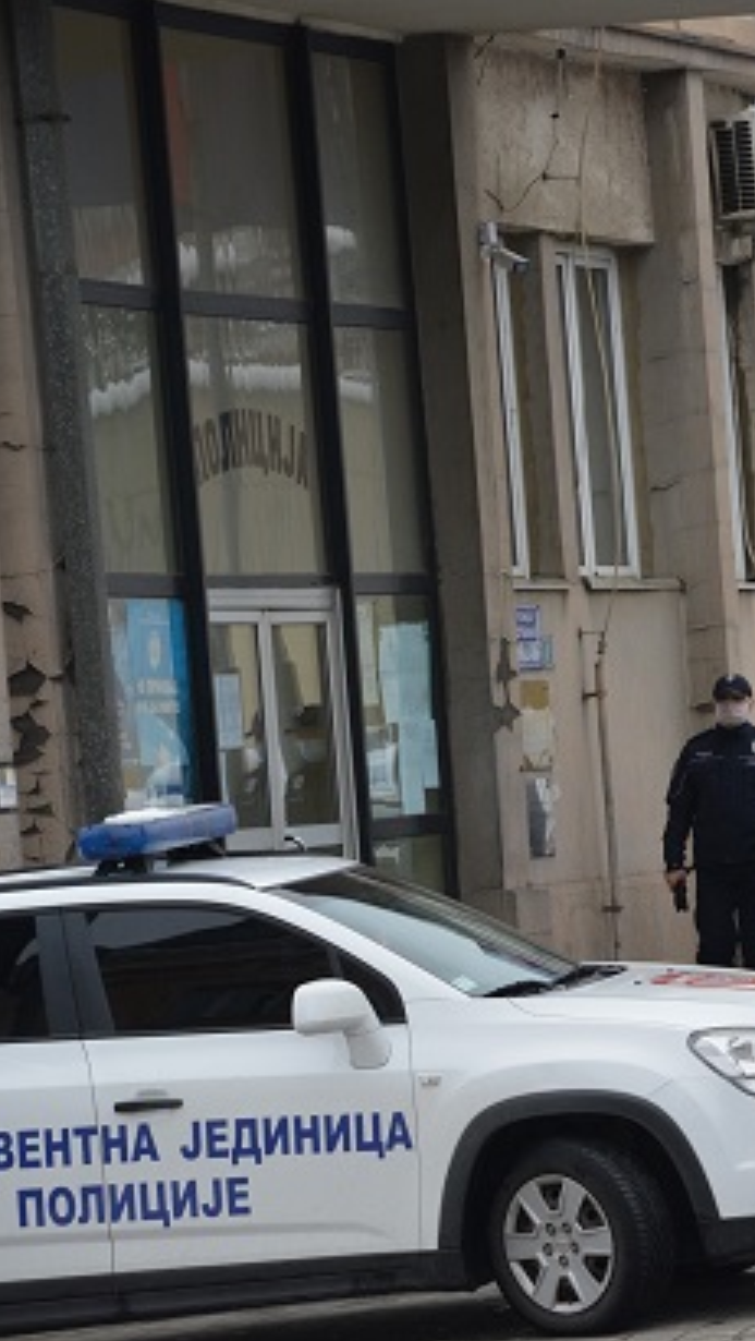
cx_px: 824
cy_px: 672
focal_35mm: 266
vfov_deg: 8.1
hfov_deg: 4.6
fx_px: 9455
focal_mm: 112
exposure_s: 1/1000
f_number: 5.6
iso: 500
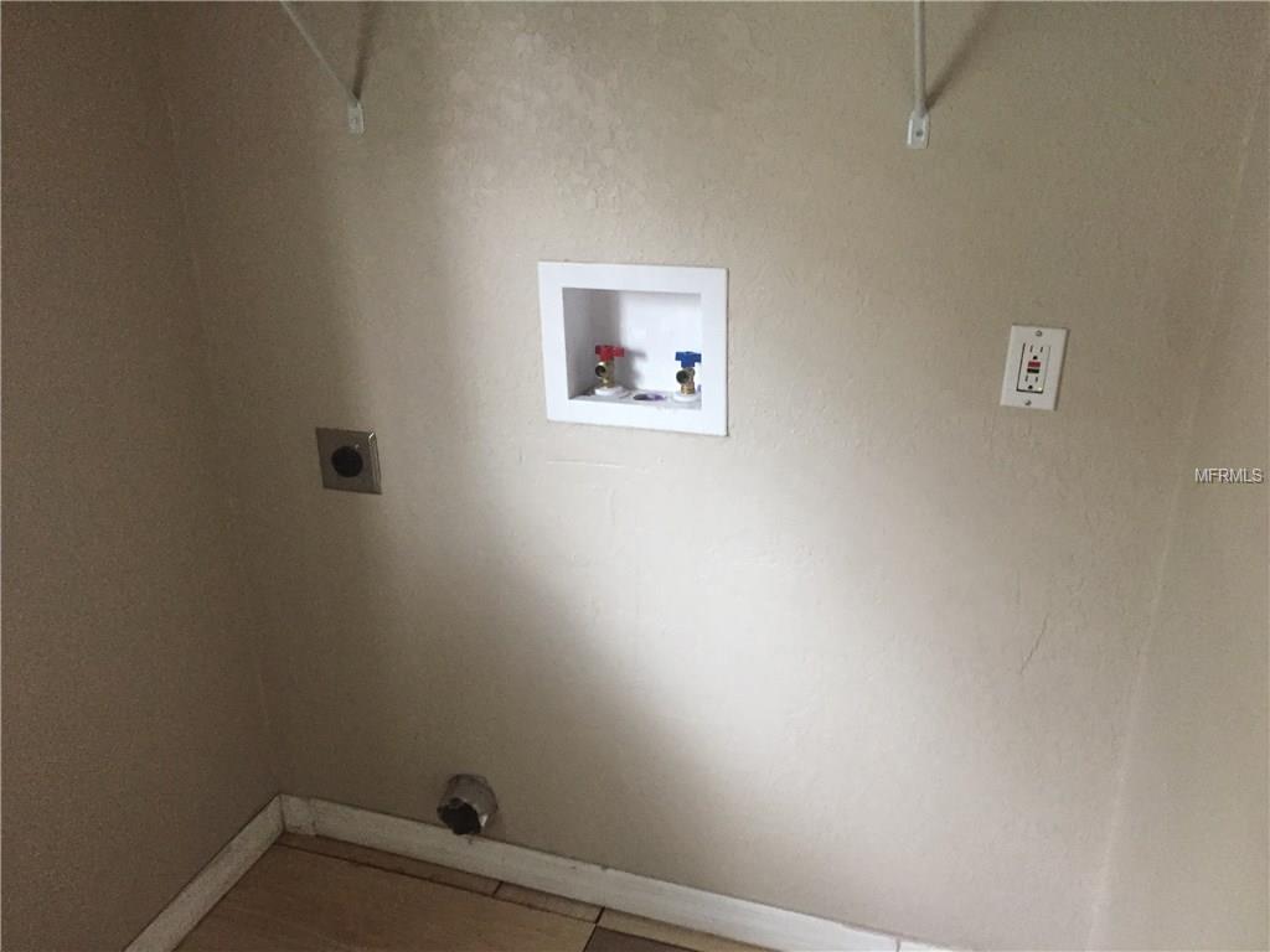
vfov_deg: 48.2
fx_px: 1064
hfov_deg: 61.7
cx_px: 635
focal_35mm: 29
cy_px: 476
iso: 250
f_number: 2.2
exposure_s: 1/30
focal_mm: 4.15
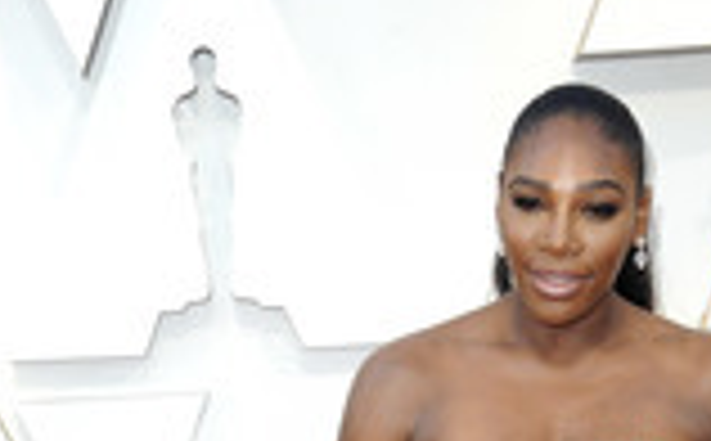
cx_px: 475
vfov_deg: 8.5
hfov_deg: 14.4
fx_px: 2804
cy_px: 882
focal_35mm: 145
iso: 1000
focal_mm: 56
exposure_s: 1/250
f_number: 6.3
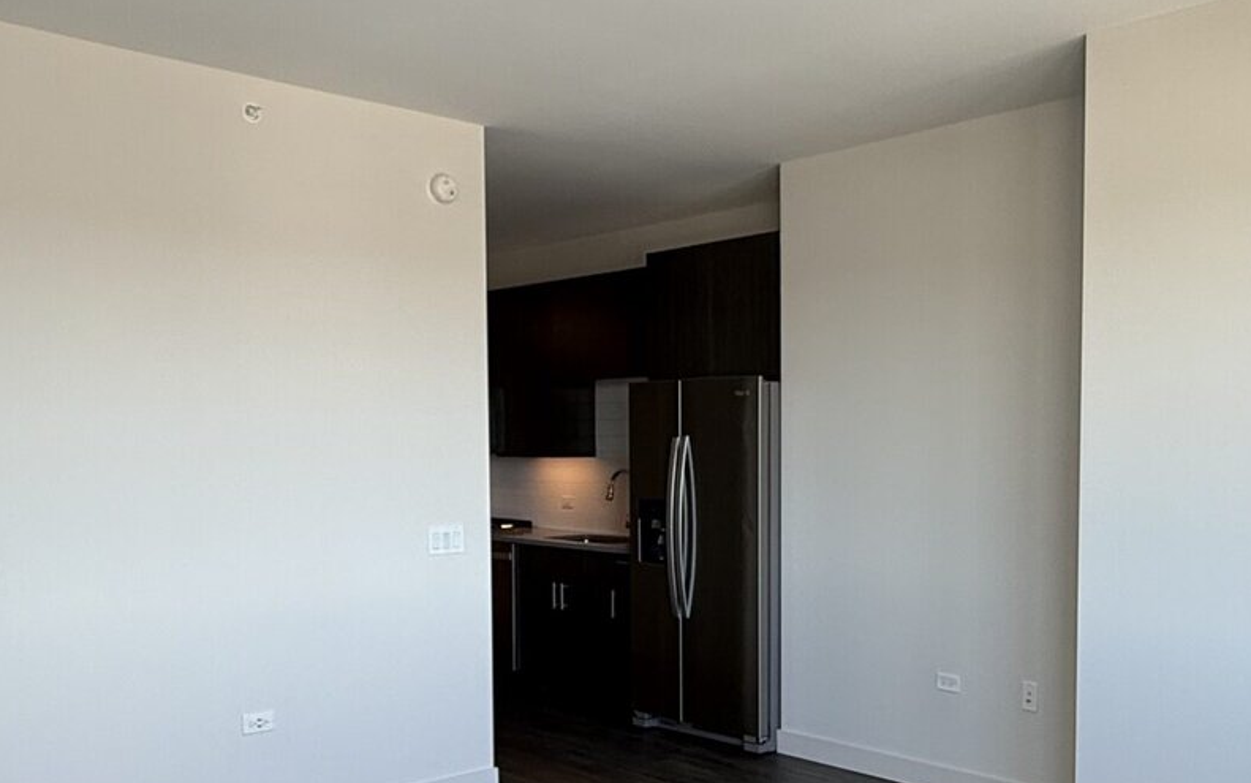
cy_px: 522
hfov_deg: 53.4
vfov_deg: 35.0
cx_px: 778
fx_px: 1228
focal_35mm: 36
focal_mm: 2.22
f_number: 2.2
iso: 64
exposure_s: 1/99
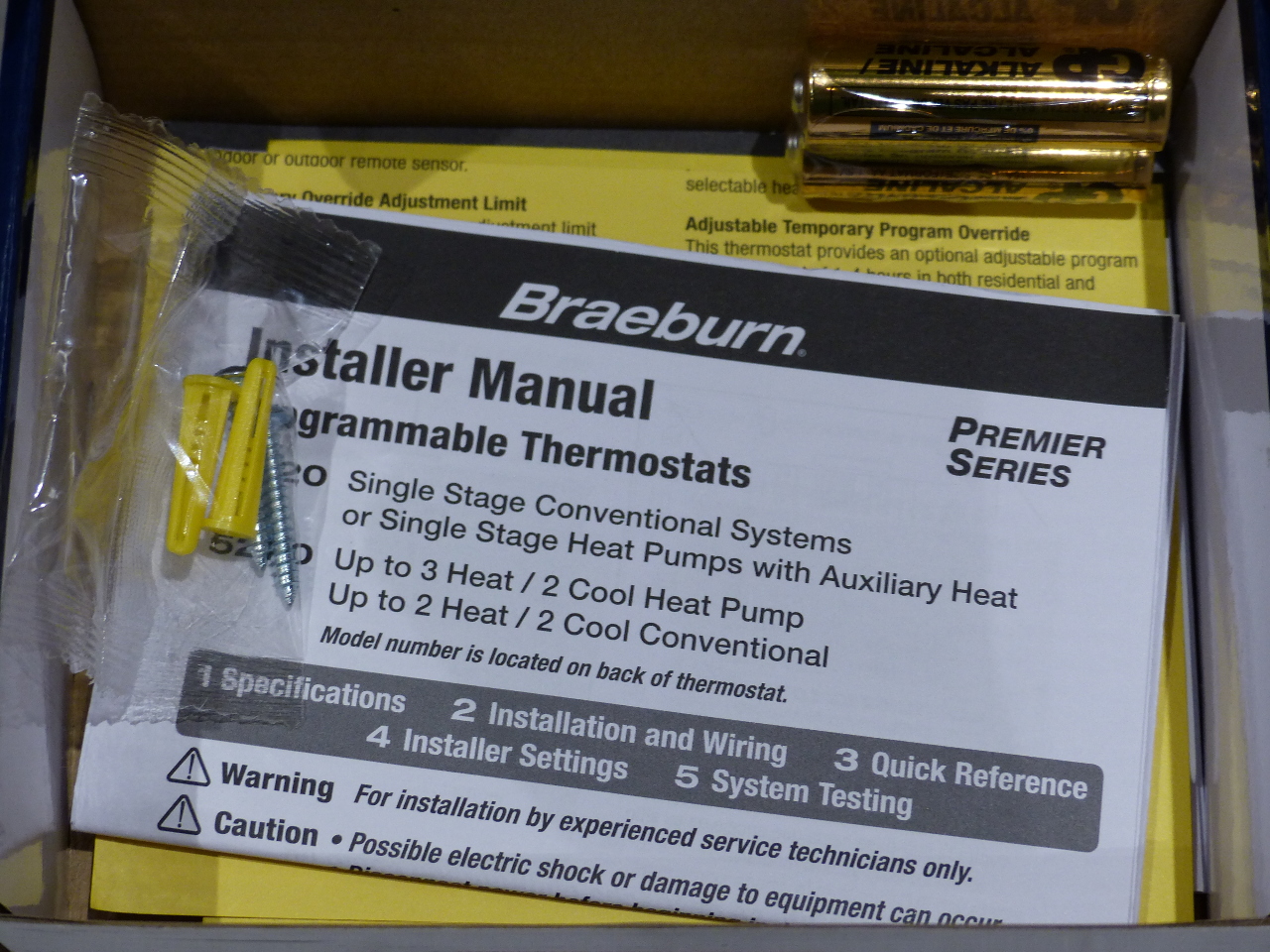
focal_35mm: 81
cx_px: 635
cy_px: 476
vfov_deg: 18.2
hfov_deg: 24.1
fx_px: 2972
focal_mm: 14.5
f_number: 2.8
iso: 200
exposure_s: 1/60
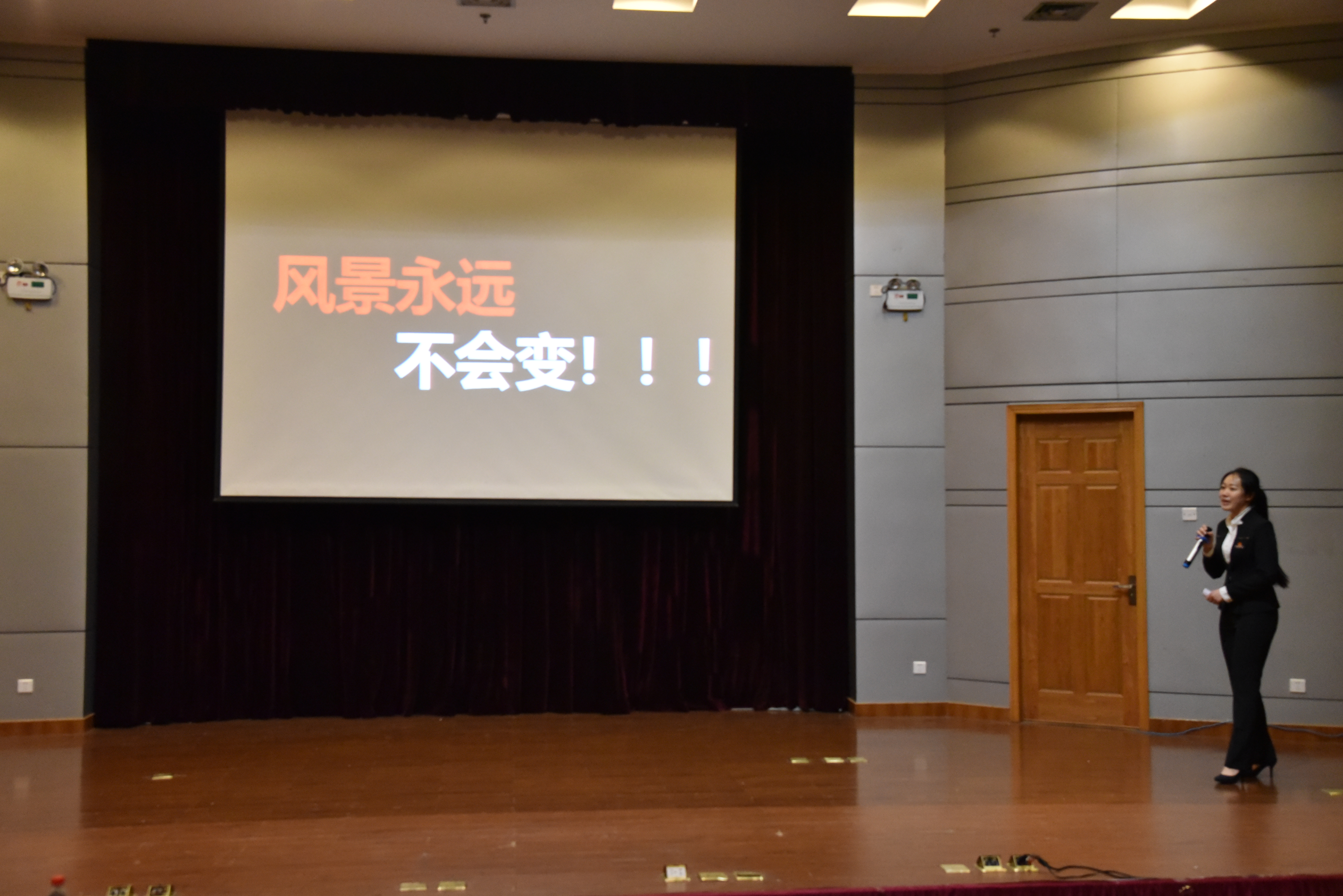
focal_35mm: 44
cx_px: 672
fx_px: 1642
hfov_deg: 44.5
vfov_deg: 30.5
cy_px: 448
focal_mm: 44
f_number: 5
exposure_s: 1/100
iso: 6400
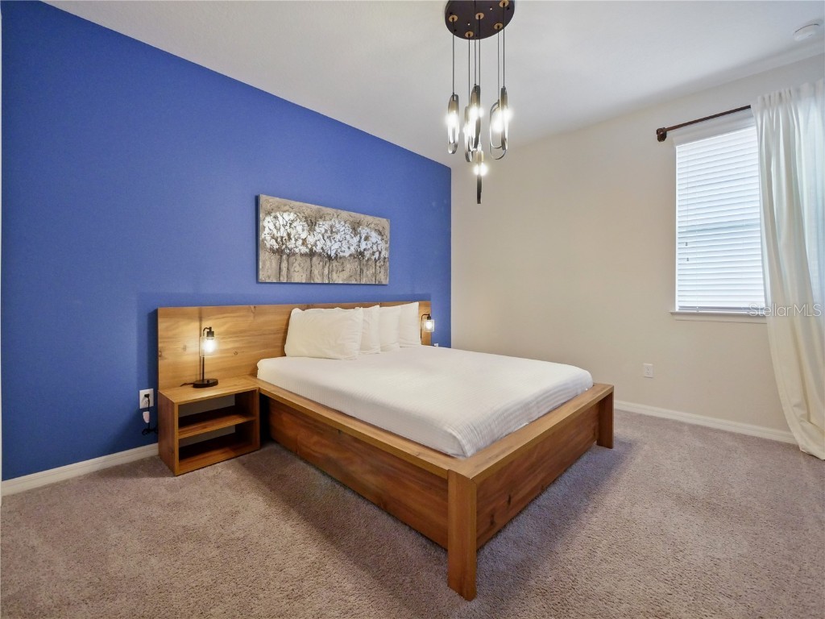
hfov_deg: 102.1
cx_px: 412
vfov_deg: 85.7
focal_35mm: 14
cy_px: 310
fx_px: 334
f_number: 4
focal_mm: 7
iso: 3200
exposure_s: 1/60
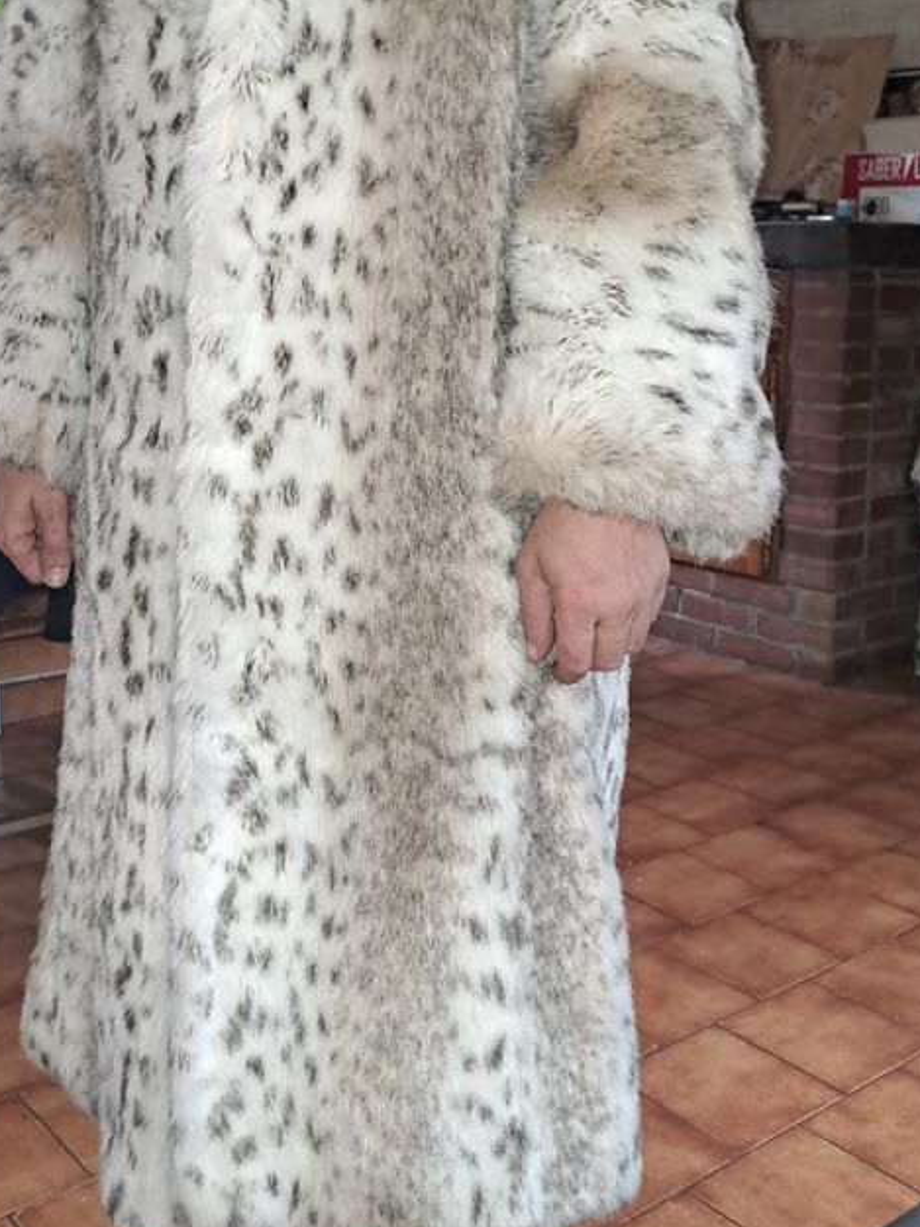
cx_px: 300
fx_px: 1417
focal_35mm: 40
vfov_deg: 46.6
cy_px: 503
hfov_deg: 35.6
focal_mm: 4.65
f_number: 1.8
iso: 320
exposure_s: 1/25
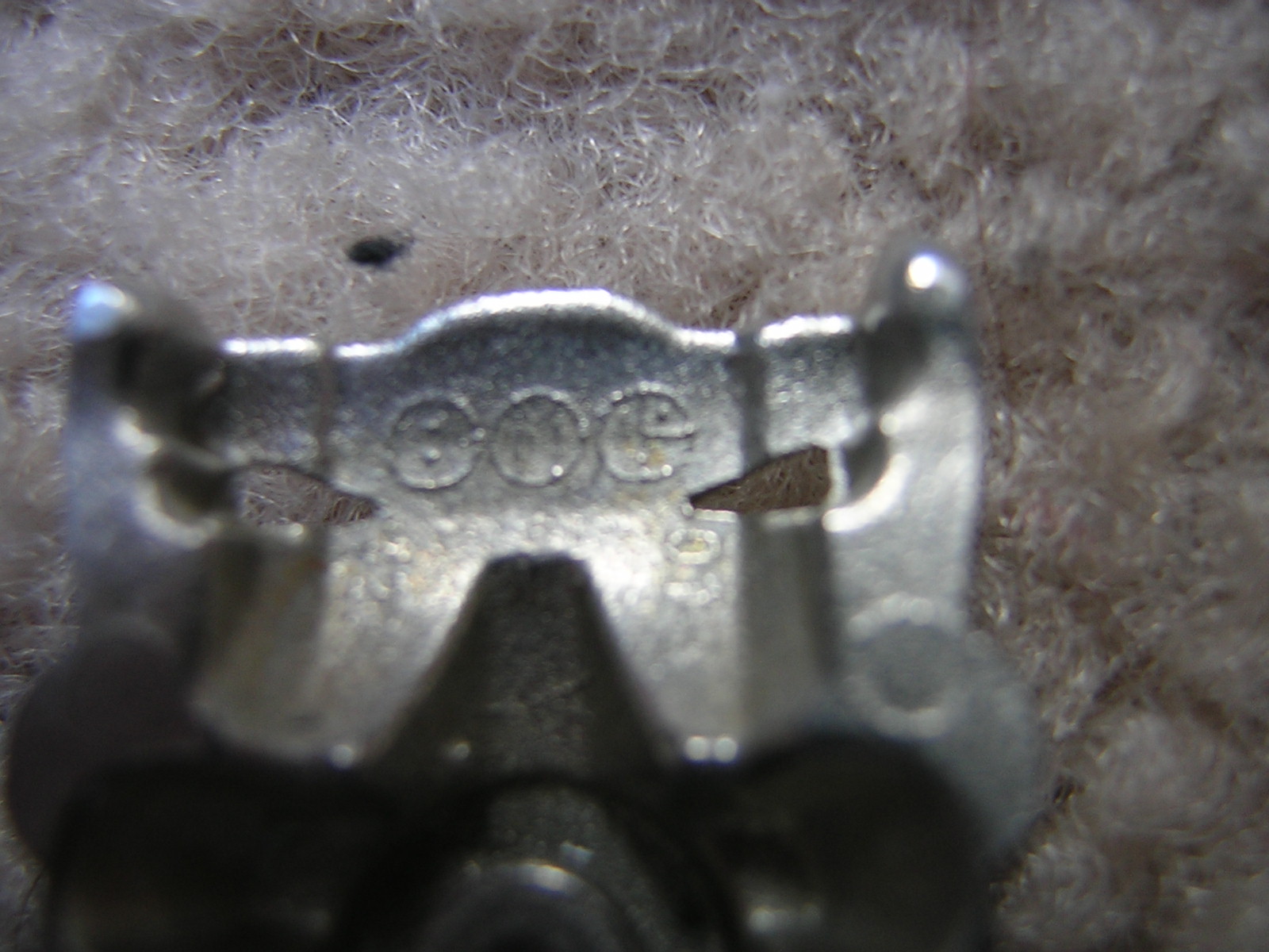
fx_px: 1320
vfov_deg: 39.7
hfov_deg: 51.4
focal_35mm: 36
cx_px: 634
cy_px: 476
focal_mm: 4.7
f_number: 2.6
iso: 100
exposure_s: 1/25.4
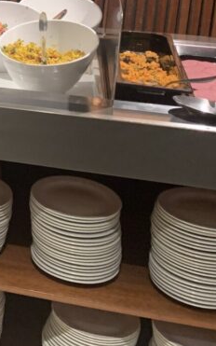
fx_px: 716
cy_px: 25
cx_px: -132
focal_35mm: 76
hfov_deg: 15.5
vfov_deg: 26.1
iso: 320
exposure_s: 1/33
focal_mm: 4.25
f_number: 1.8
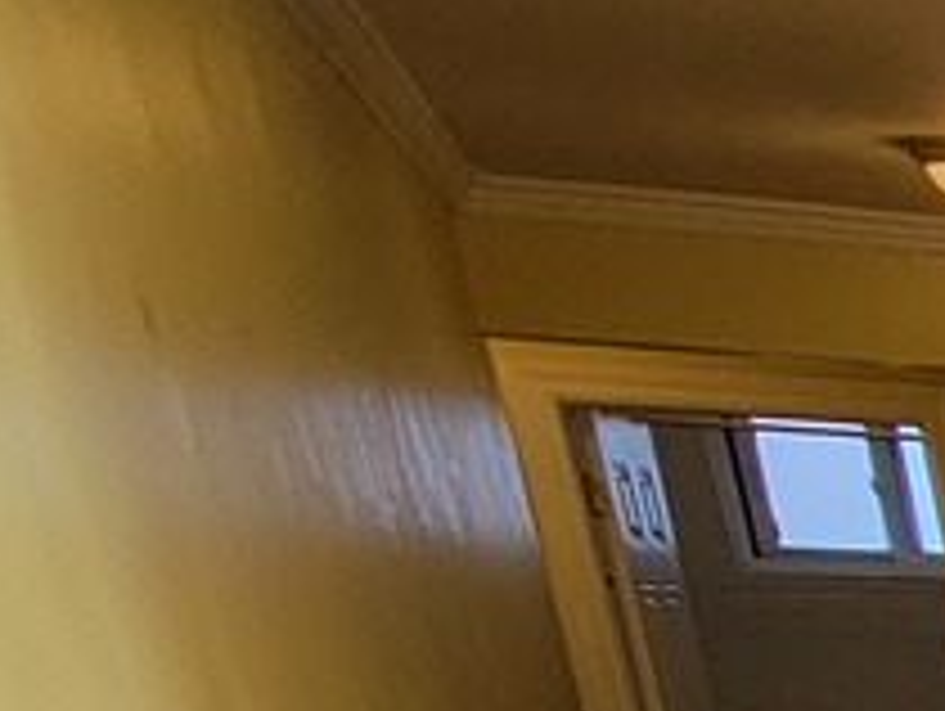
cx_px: 3204
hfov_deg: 9.9
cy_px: 1485
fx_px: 2432
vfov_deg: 13.8
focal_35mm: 89
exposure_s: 1/225
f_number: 2.2
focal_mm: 2.2
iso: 50
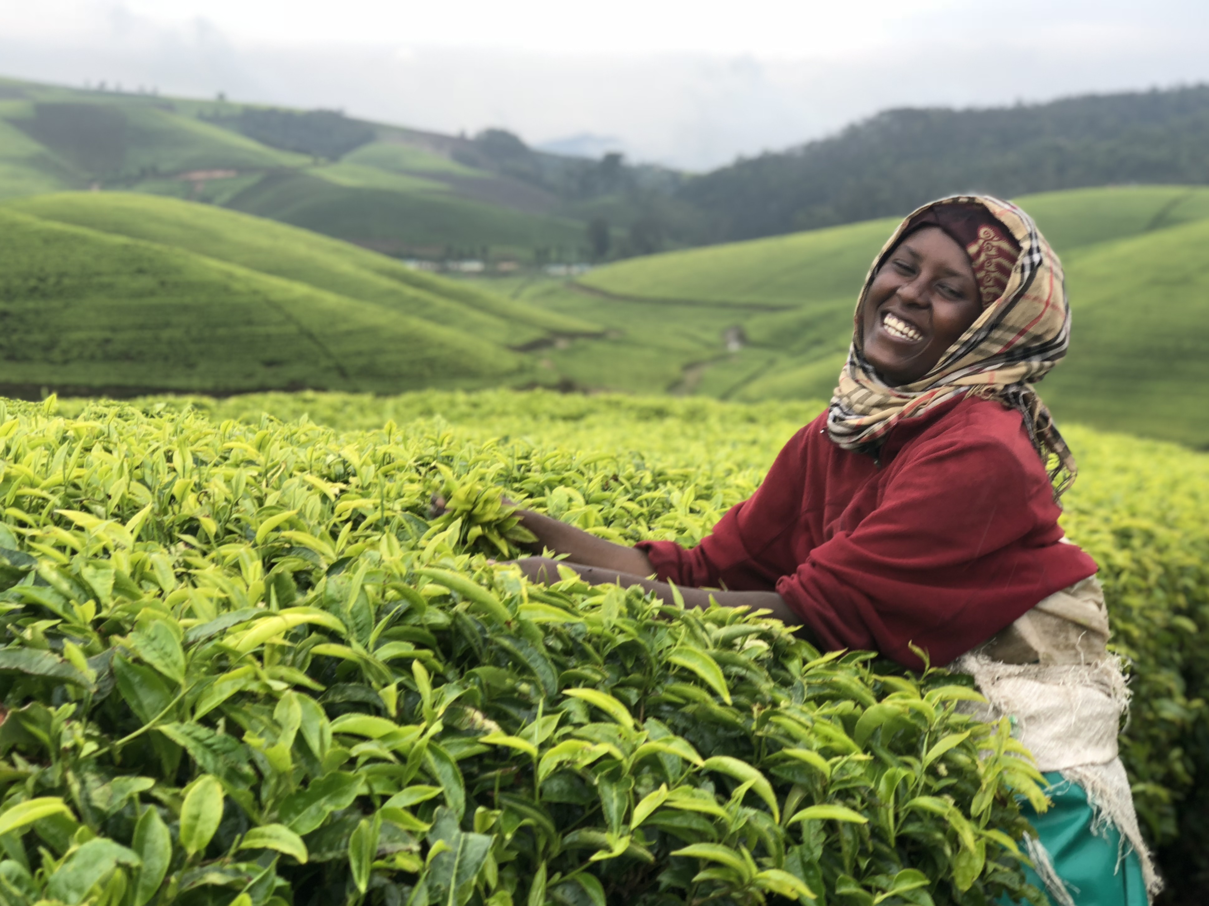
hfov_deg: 35.5
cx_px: 593
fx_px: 1886
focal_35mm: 54
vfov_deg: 27.0
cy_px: 459
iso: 16
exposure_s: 1/192
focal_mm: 6
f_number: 2.4
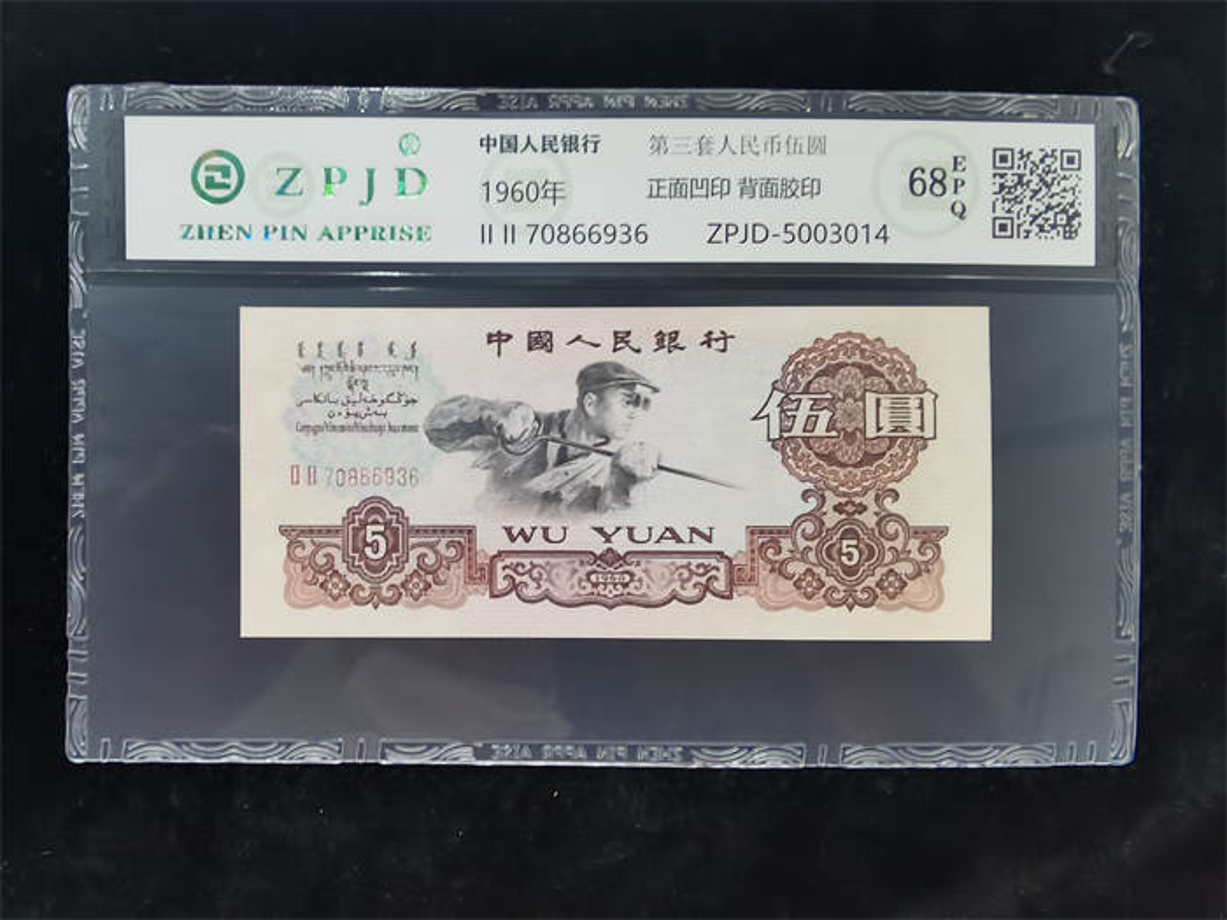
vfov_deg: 51.4
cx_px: 614
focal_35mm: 27
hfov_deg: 65.3
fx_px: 957
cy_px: 460
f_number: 2.2
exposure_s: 1/24
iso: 500
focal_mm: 2.26
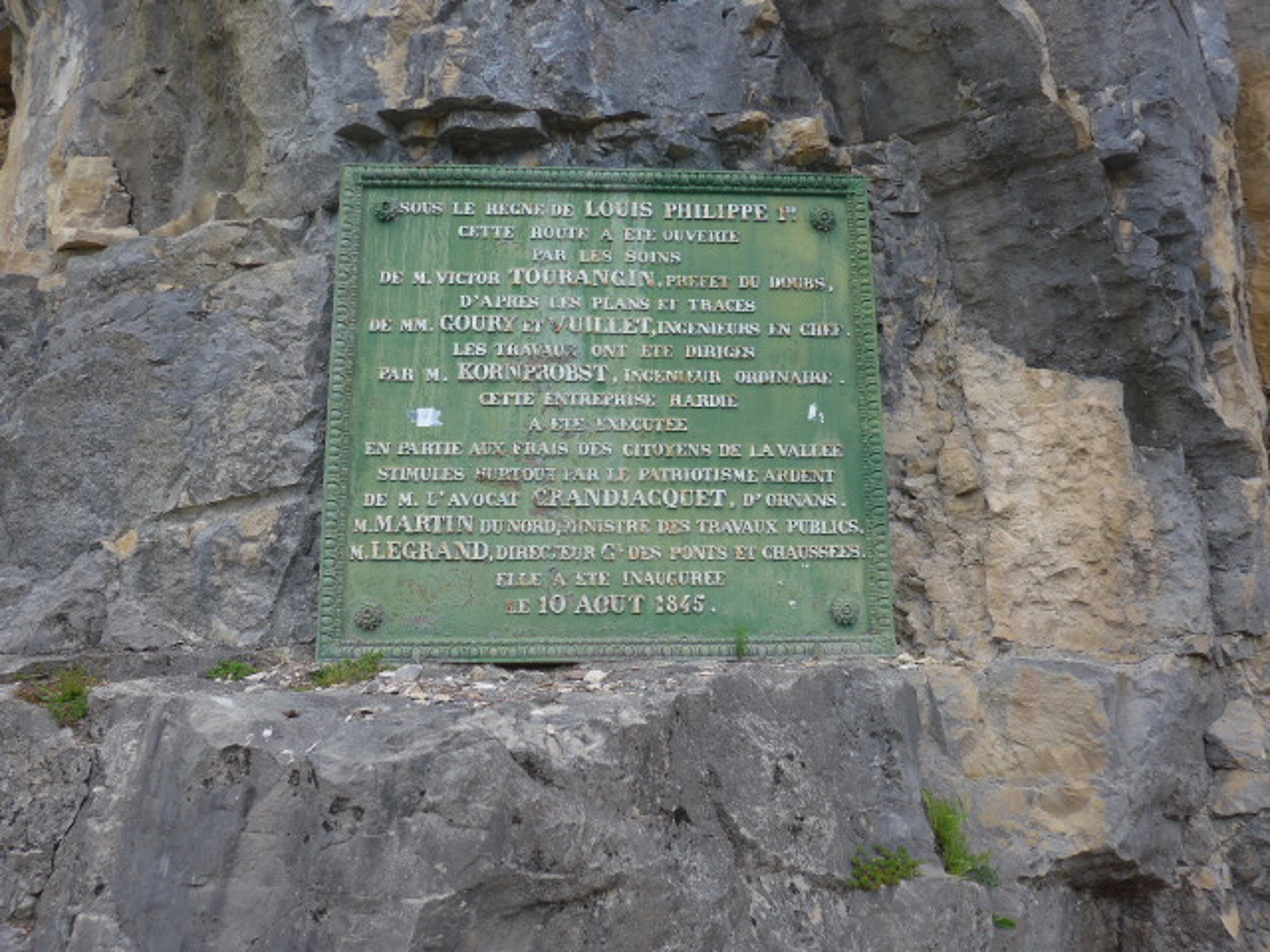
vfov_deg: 48.2
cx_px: 635
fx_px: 1064
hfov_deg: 61.7
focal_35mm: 29
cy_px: 476
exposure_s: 1/250
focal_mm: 6
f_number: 2.8
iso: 80
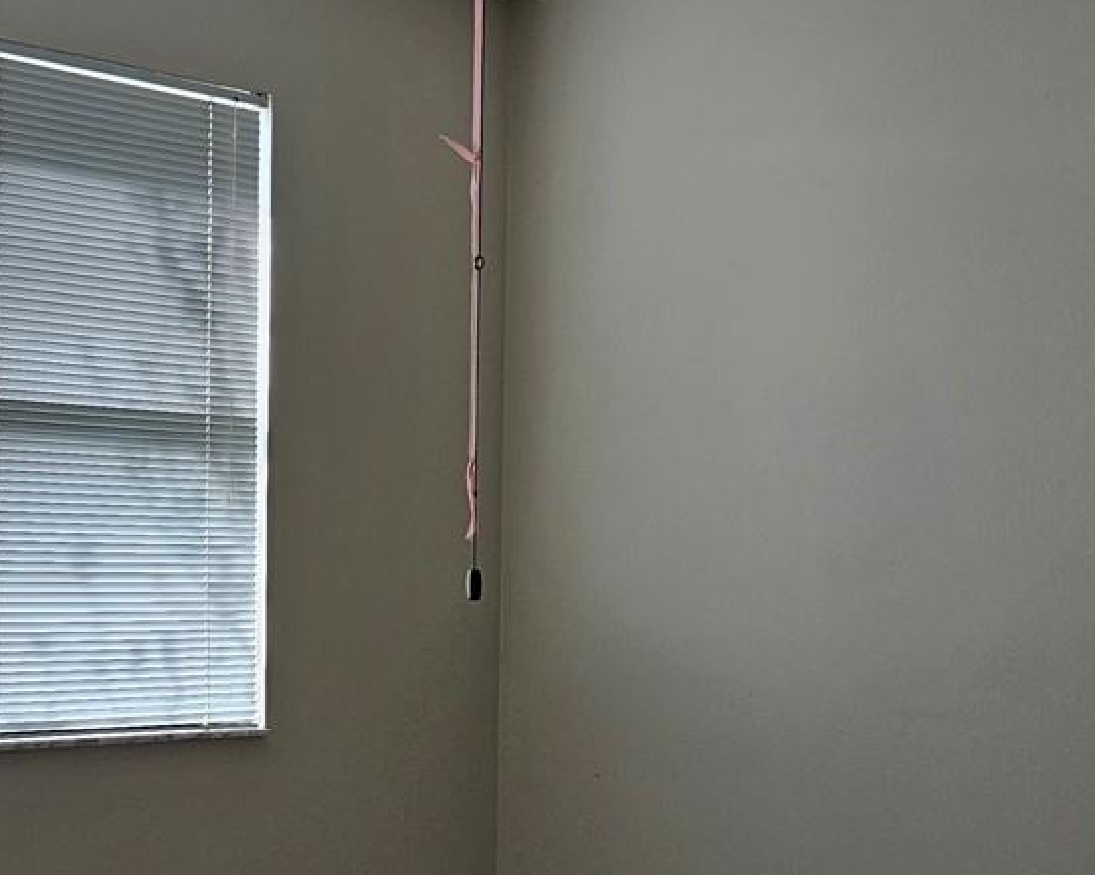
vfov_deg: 23.4
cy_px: 542
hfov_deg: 28.7
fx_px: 2106
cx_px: 277
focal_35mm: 65
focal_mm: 5.4
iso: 50
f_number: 1.8
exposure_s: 1/207
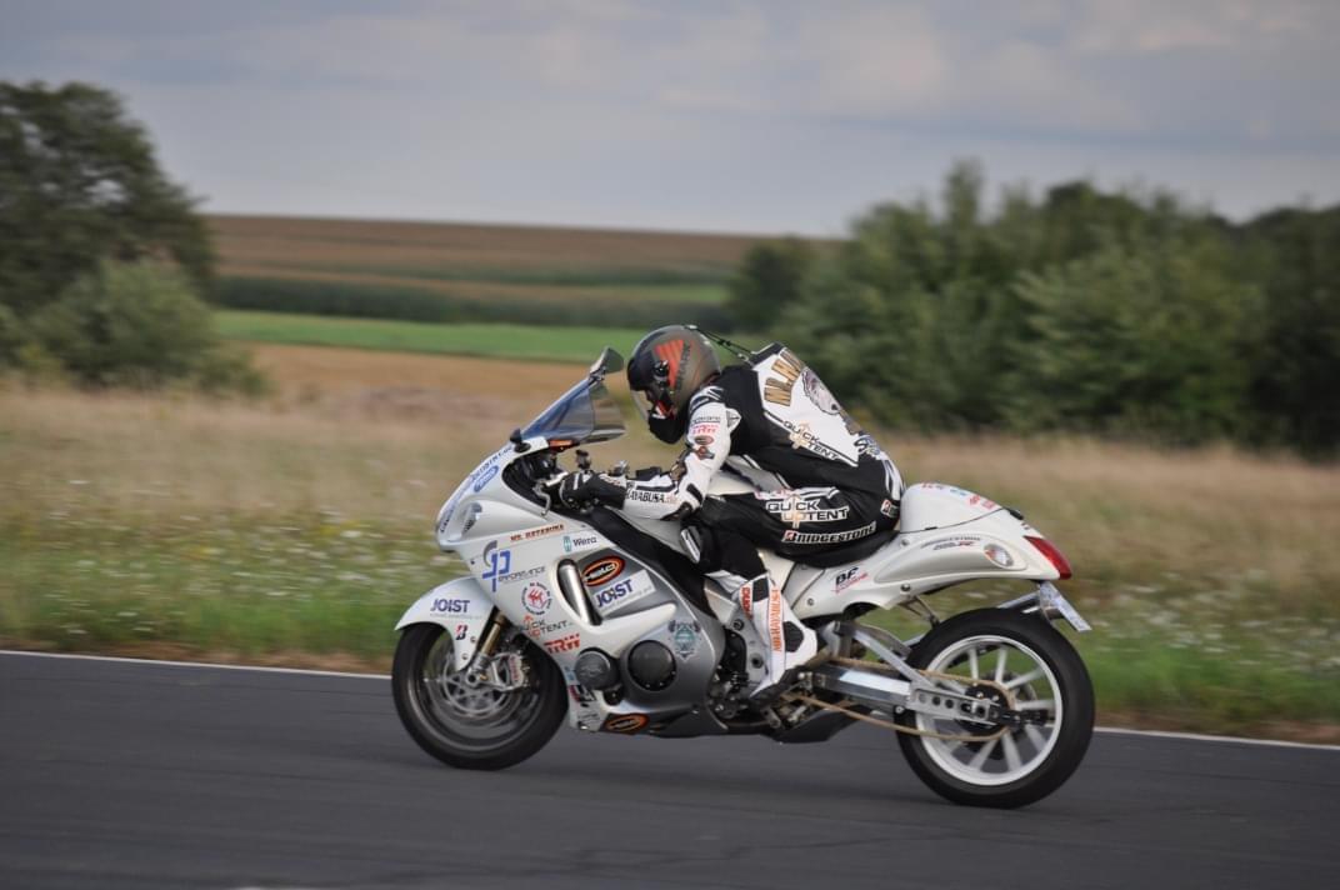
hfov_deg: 7.9
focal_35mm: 262
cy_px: 445
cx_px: 670
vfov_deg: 5.2
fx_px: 9759
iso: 800
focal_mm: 175
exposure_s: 1/1000
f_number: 5.3
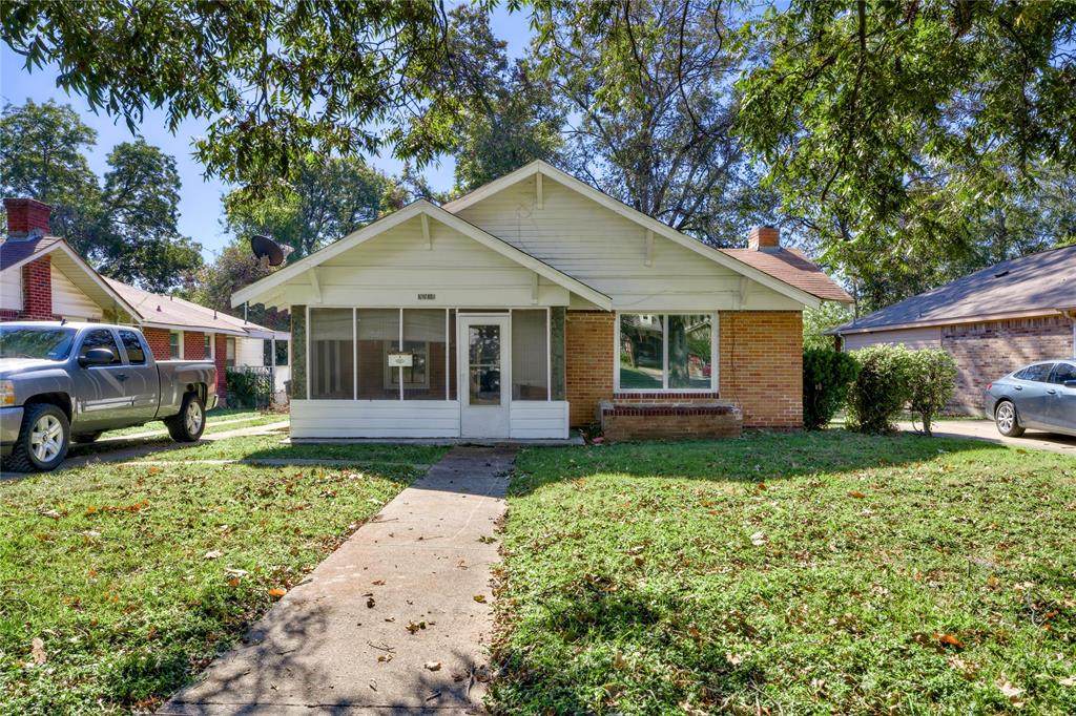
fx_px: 663
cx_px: 538
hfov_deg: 78.1
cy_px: 358
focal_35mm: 22
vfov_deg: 56.8
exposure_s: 1/125
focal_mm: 22.2
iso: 100
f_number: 8
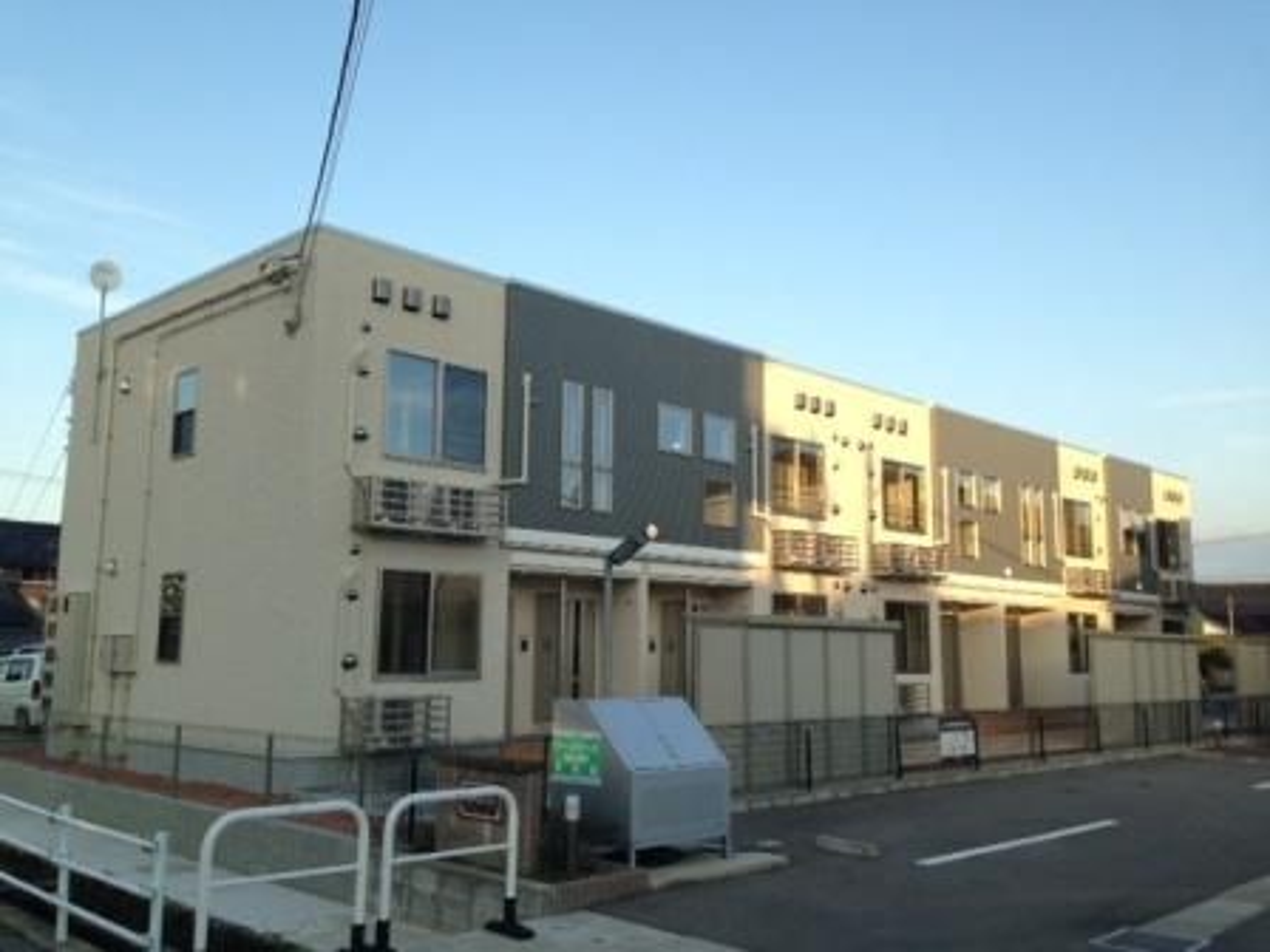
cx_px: 635
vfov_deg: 42.9
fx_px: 1211
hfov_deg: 55.4
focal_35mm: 33
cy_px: 476
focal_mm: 4.13
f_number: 2.4
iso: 50
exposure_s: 1/448
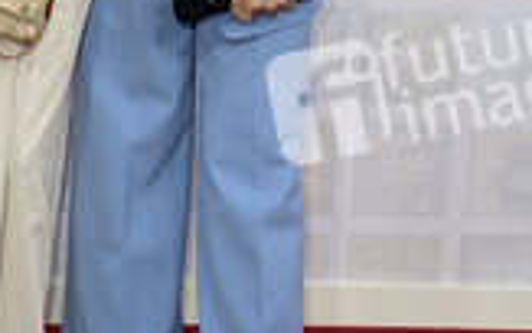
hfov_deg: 18.8
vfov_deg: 11.7
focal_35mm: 110
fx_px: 1595
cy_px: -75
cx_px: 137
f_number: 7.1
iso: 640
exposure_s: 1/125
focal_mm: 44
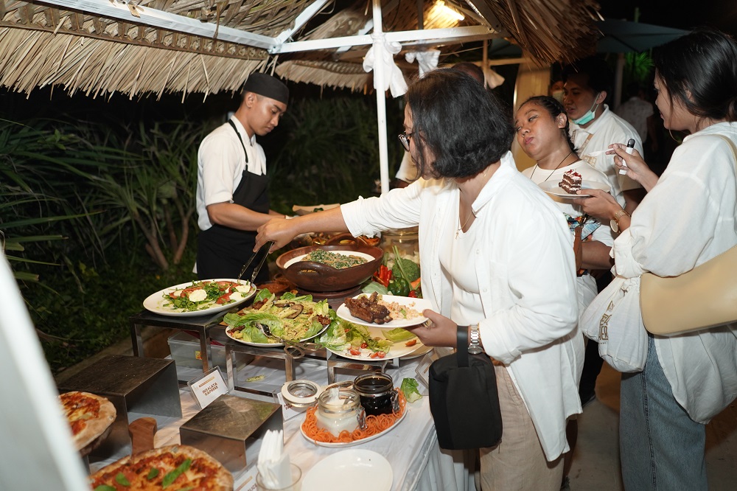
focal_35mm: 28
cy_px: 246
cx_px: 368
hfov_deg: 65.5
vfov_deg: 46.4
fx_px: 573
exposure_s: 1/160
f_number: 2.2
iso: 1250
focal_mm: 28
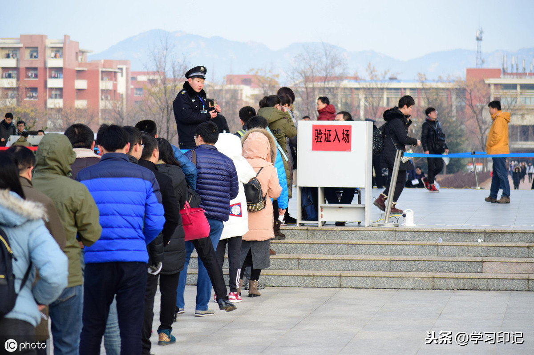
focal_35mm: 128
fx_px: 1890
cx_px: 267
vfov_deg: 10.7
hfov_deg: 16.1
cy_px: 178
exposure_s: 1/320
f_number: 5
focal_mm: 85
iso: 800
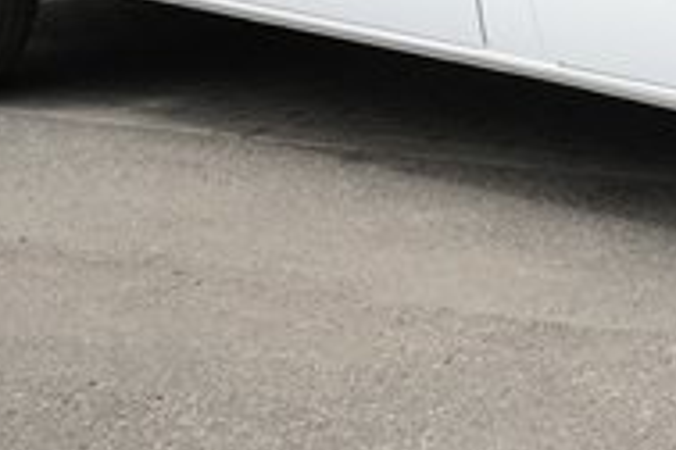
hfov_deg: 15.9
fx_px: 2347
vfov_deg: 10.5
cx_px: 744
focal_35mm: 125
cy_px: -273
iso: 5000
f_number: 11
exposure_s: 1/4000
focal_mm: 37
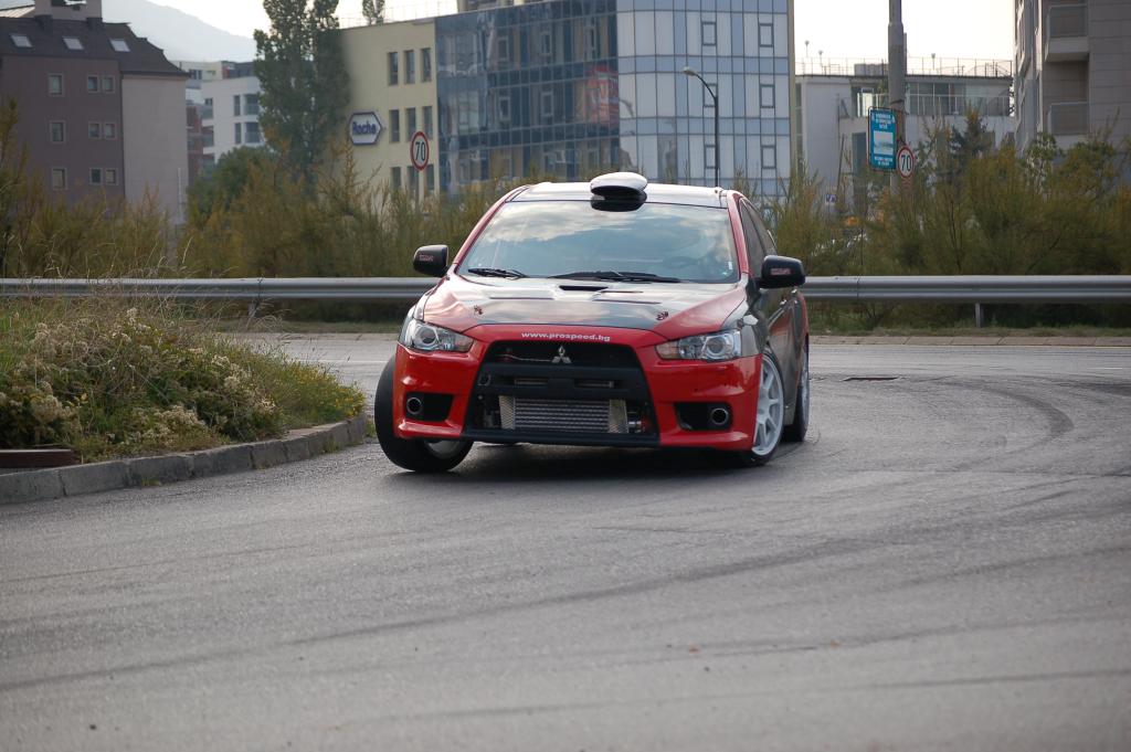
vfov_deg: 11.1
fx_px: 3861
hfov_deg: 16.7
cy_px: 376
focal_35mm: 123
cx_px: 566
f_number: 4.5
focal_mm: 82
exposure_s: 1/1000
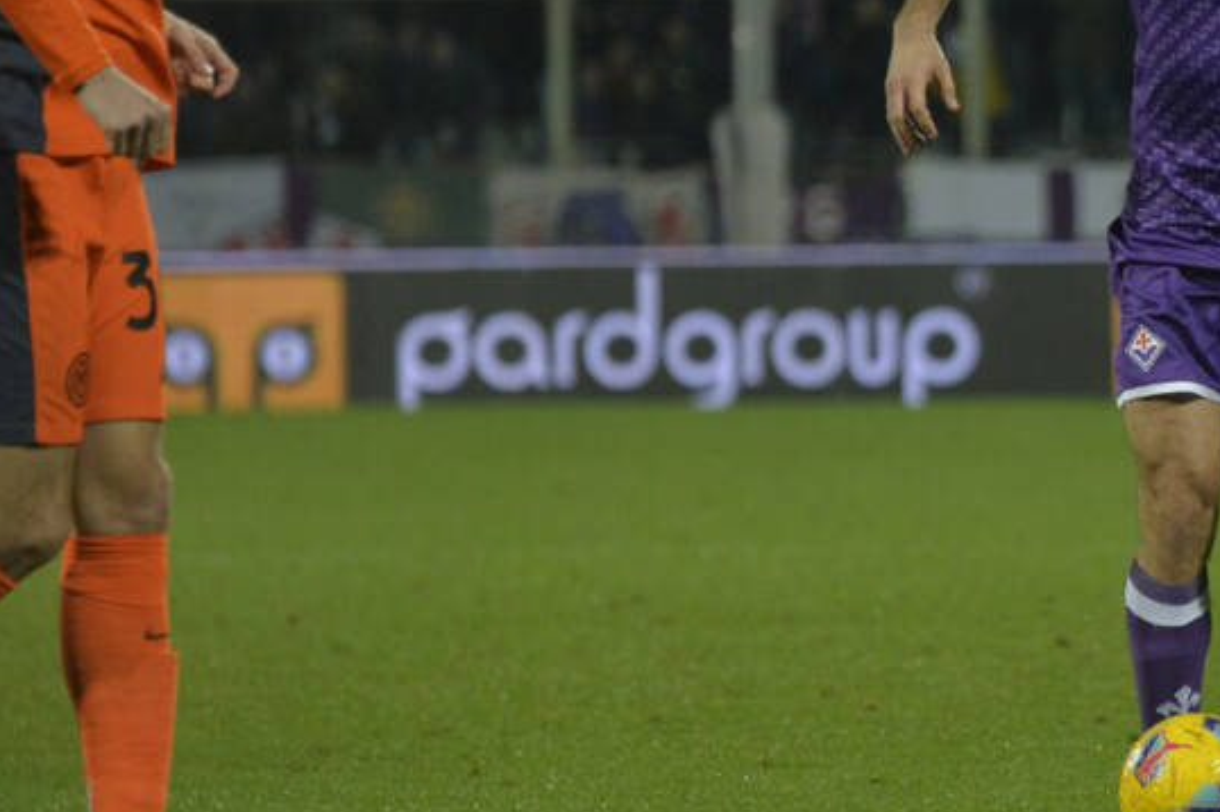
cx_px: 943
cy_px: 204
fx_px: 15308
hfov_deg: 4.6
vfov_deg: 3.0
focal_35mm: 452
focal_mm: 270
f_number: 5.6
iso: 2500
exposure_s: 1/1000
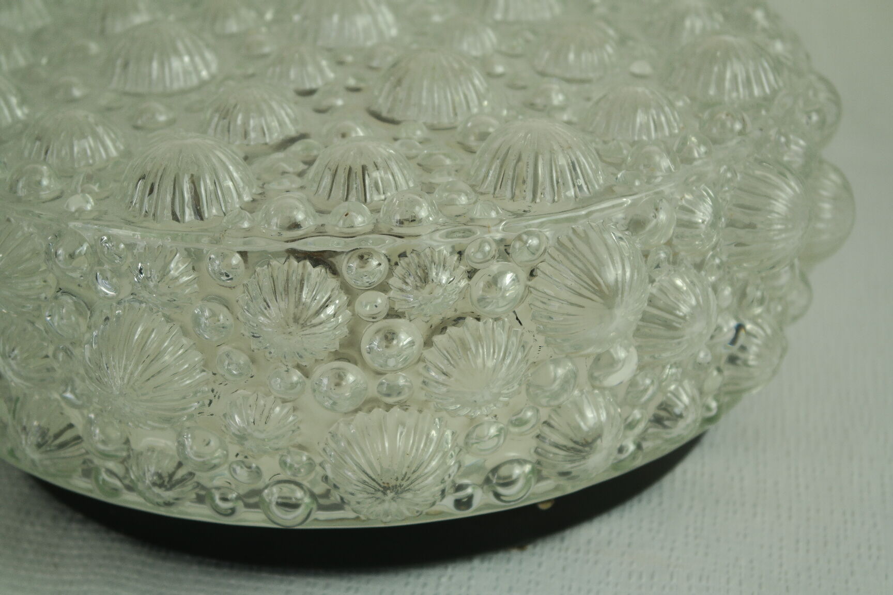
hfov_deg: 26.3
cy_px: 298
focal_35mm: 77
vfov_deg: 17.7
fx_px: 1910
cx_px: 446
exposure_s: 1/30
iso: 200
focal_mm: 50
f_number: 6.3
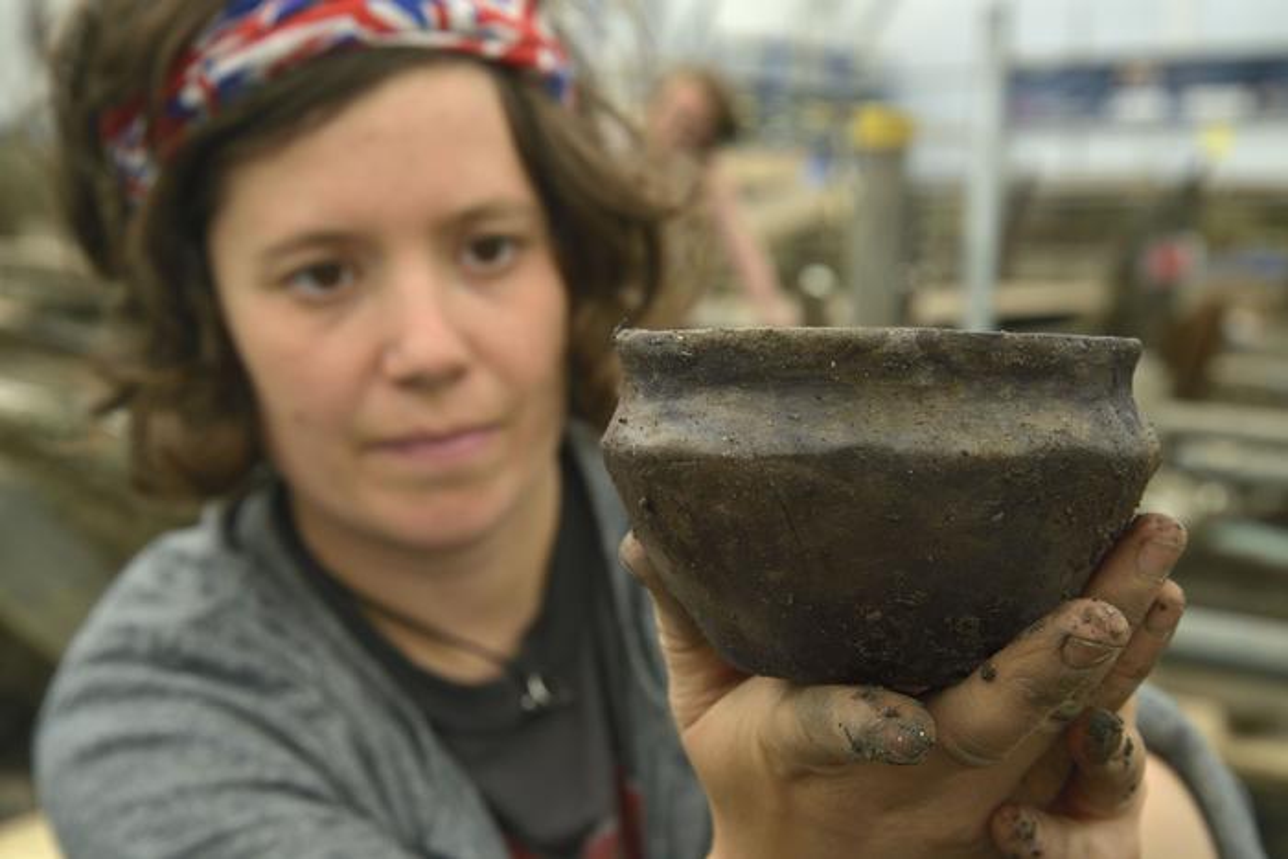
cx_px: 644
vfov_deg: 17.1
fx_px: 2863
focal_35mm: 80
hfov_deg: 25.4
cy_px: 430
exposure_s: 1/30
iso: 800
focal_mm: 80
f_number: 10
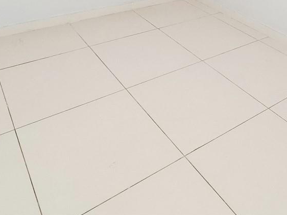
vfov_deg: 28.7
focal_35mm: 37
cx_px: 197
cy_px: -88
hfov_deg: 49.0
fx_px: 307
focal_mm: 2.2
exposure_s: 1/30
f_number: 2.2
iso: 500
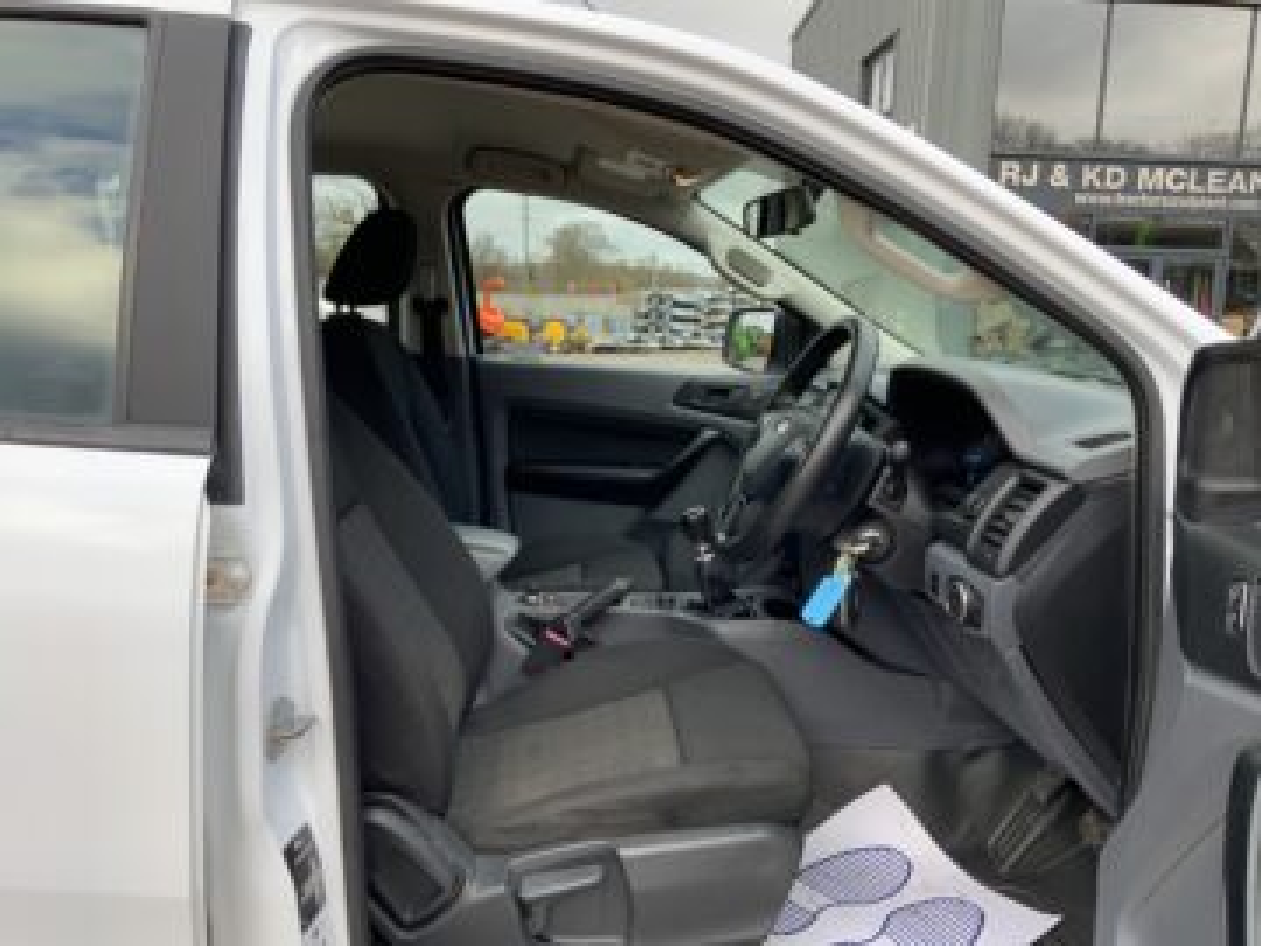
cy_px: 473
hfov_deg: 61.7
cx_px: 630
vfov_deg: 48.2
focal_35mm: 29
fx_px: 1056
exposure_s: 1/172
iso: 16
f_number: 1.8
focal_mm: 3
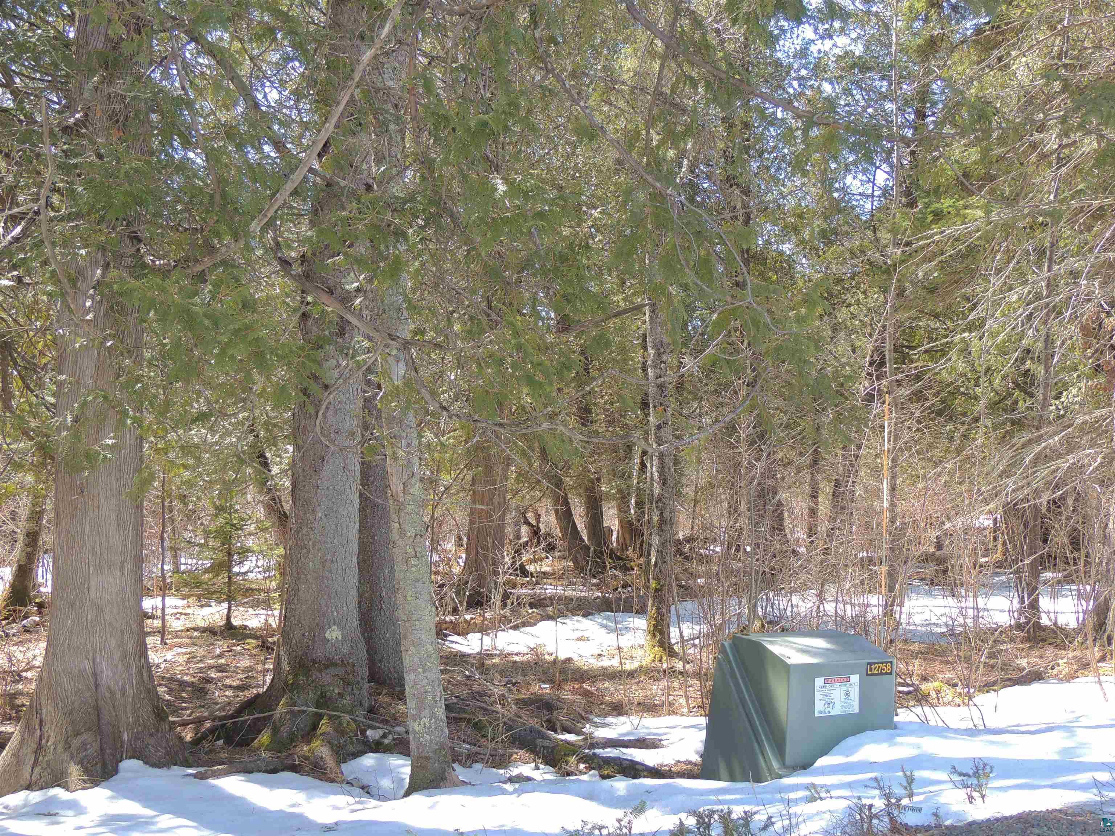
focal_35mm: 35
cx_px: 558
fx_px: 1127
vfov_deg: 40.7
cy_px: 418
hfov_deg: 52.6
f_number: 3.3
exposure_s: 1/125
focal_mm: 6.2
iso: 100
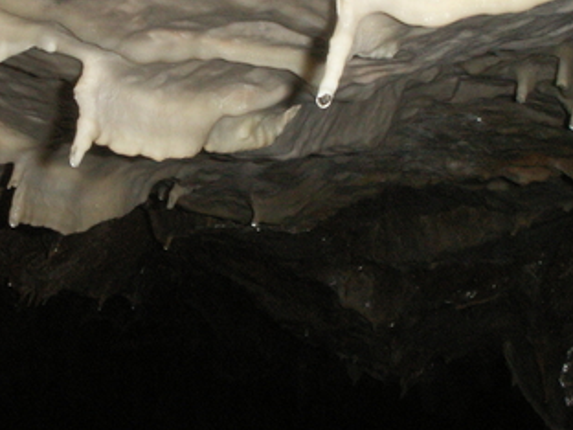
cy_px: 83
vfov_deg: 19.2
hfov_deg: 25.6
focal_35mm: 76
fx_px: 1258
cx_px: 244
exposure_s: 1/40
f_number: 7.1
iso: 160
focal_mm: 7.7
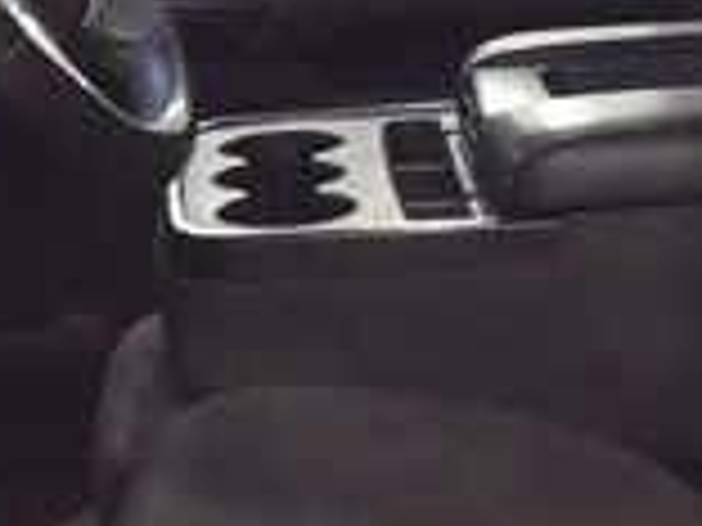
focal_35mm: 131
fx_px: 2657
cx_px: 369
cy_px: 58
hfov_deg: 15.1
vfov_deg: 11.3
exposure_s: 1/25
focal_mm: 3.3
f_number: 2.4
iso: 160
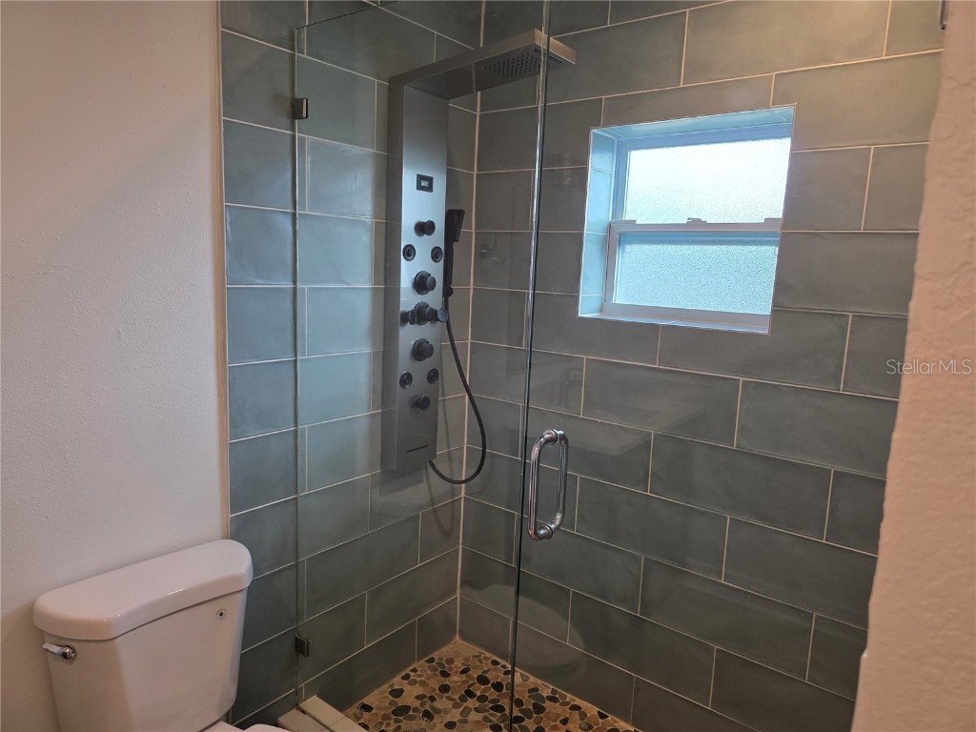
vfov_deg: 58.9
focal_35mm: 23
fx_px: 648
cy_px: 366
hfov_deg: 73.9
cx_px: 488
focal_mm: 6.3
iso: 160
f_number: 1.7
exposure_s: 1/120
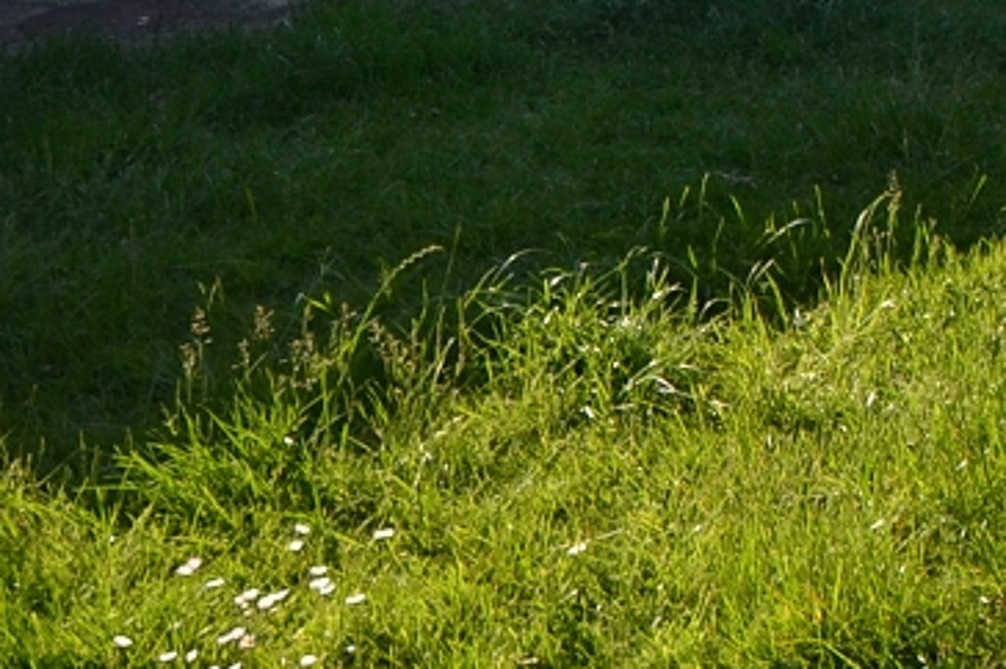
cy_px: -442
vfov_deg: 17.6
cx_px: 1426
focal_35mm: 66
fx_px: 1843
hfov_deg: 24.9
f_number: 6.3
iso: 100
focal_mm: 10
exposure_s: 1/125
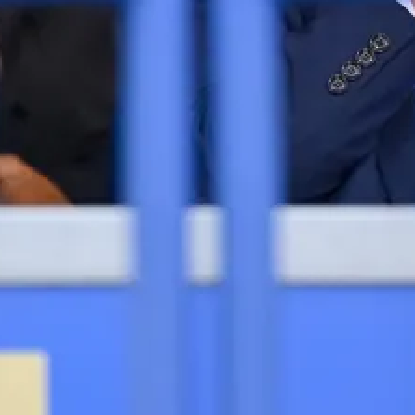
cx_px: 54
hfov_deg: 1.5
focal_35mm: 1161
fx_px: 15747
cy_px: -52
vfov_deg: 1.5
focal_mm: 400
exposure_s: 1/800
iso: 2000
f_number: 2.8
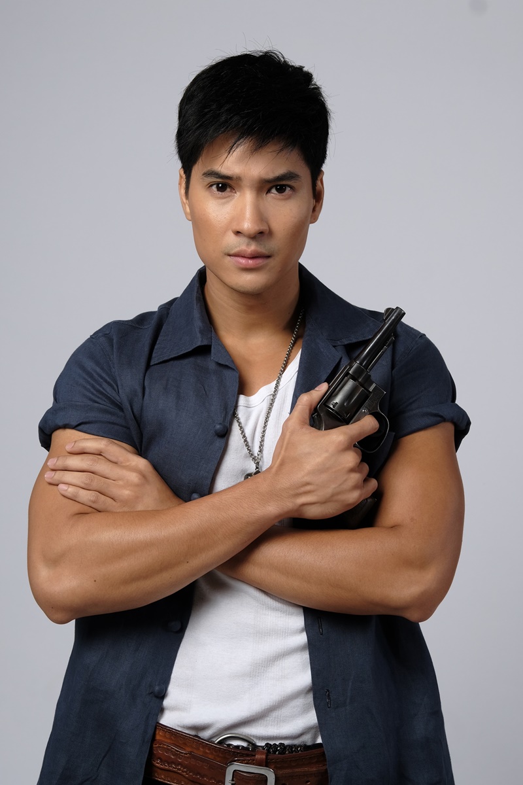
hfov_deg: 18.2
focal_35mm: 75
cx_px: 262
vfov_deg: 27.0
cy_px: 392
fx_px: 1634
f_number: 7.1
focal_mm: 50
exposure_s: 1/125
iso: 250
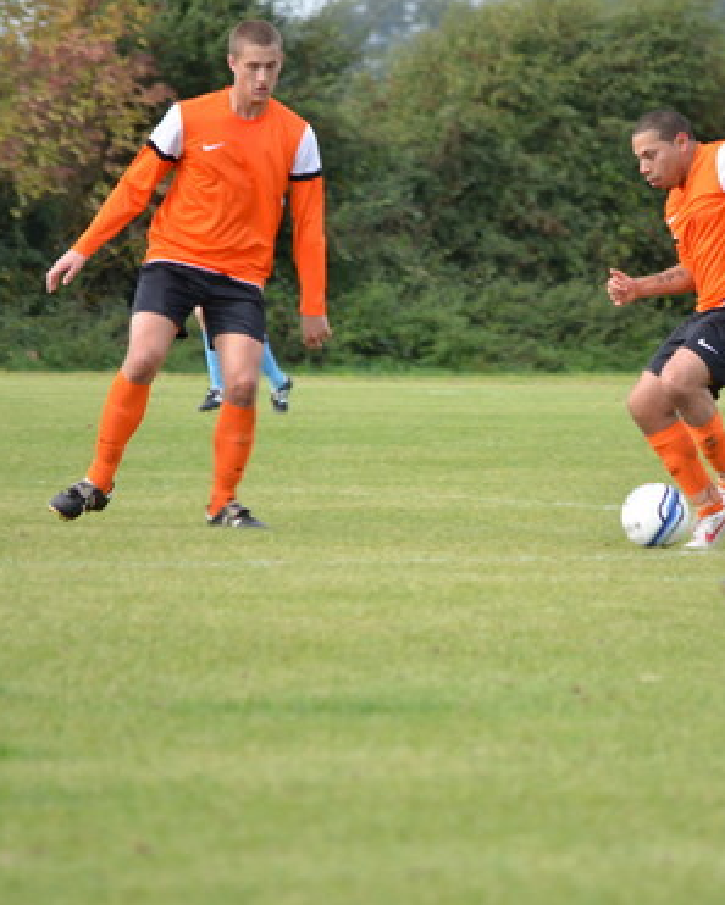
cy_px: 451
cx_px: 465
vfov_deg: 5.0
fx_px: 10322
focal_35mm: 385
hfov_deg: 4.0
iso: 100
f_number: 5.6
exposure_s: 1/160
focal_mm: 180
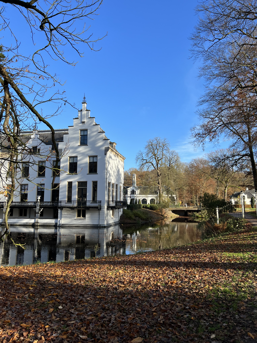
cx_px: 128
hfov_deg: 53.1
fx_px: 257
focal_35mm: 26
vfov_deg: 67.3
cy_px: 172
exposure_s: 1/1838
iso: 50
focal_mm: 5.7
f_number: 1.5
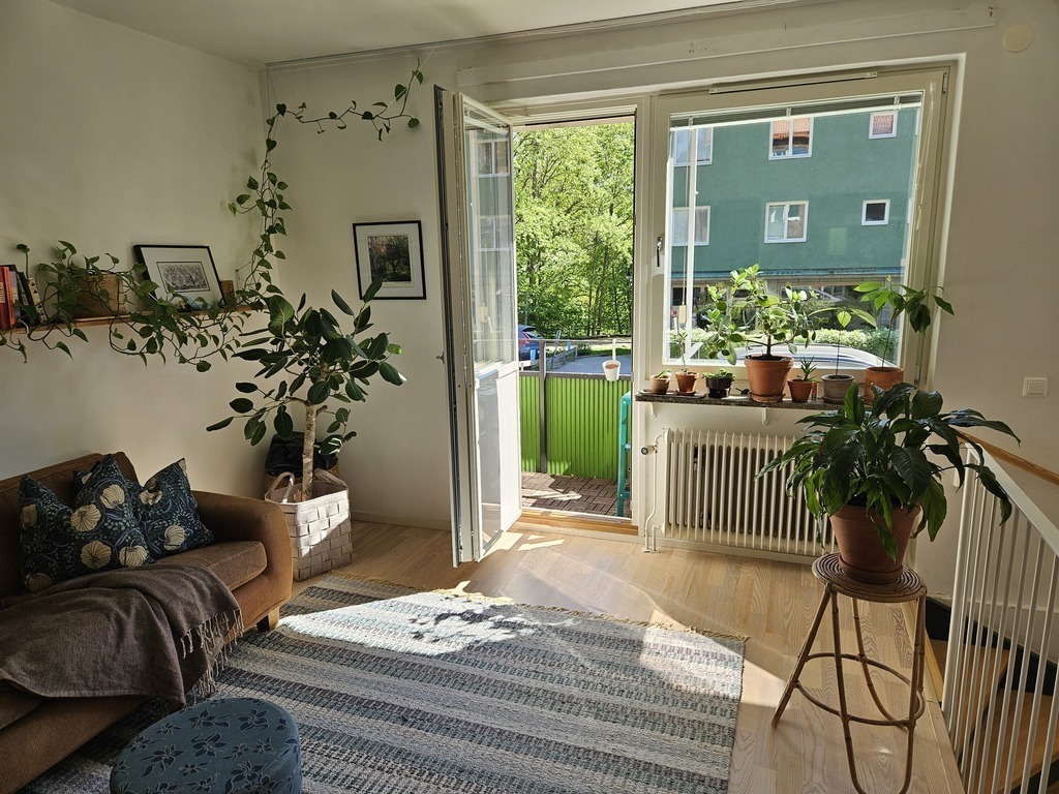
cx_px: 530
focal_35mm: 23
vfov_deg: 58.9
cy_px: 397
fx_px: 704
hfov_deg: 73.9
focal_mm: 5.4
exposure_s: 1/219
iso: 25
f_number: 1.8
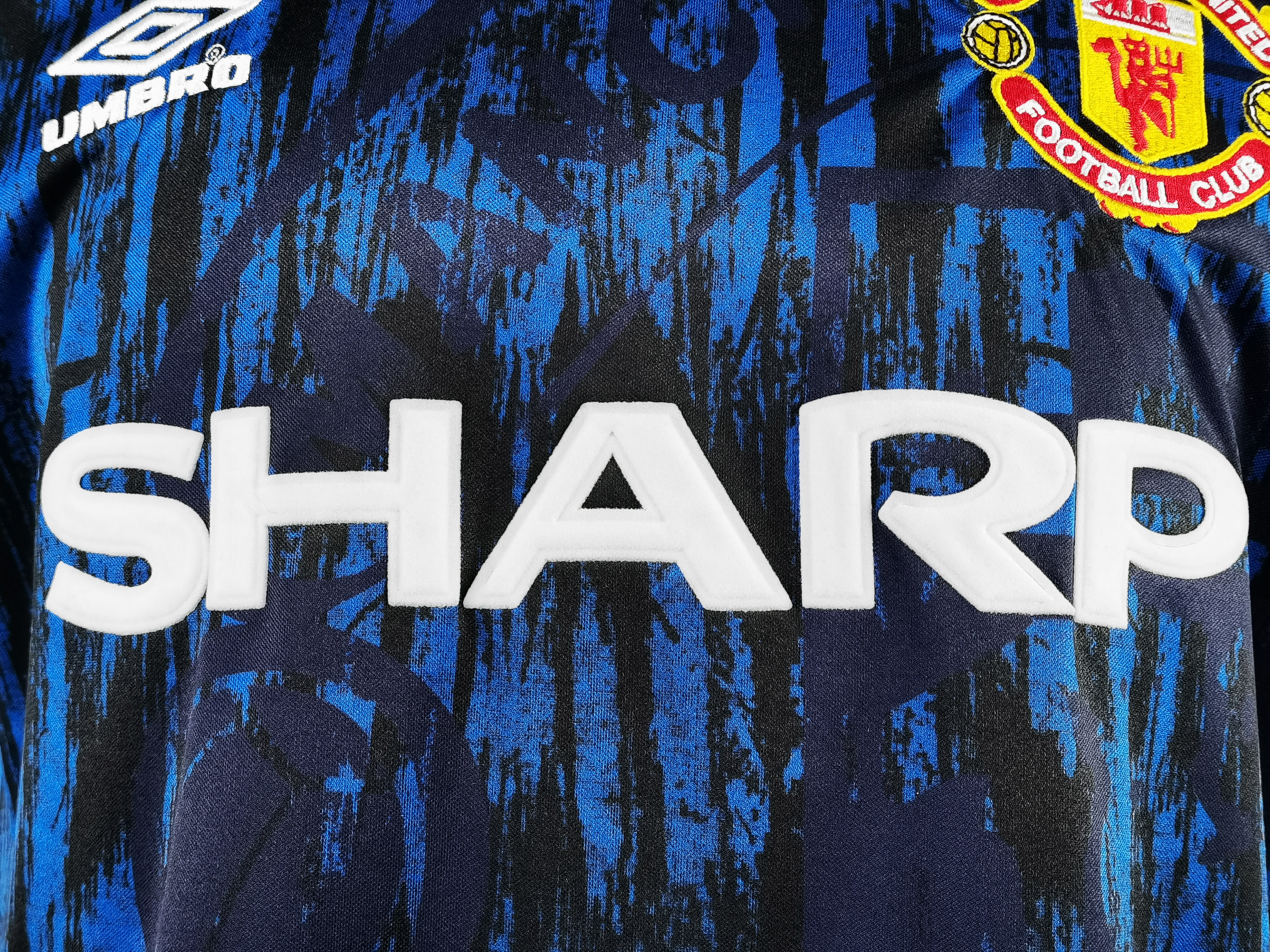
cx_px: 635
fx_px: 1578
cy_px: 476
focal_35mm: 43
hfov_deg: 43.9
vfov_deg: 33.6
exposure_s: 1/50
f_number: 1.8
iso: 160
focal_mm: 5.58
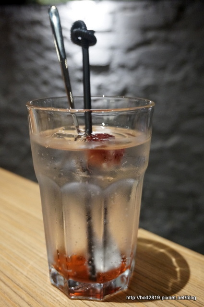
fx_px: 332
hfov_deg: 34.1
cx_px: 102
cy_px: 154
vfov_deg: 49.6
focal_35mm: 39
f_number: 4.5
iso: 3200
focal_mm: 26
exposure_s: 1/40
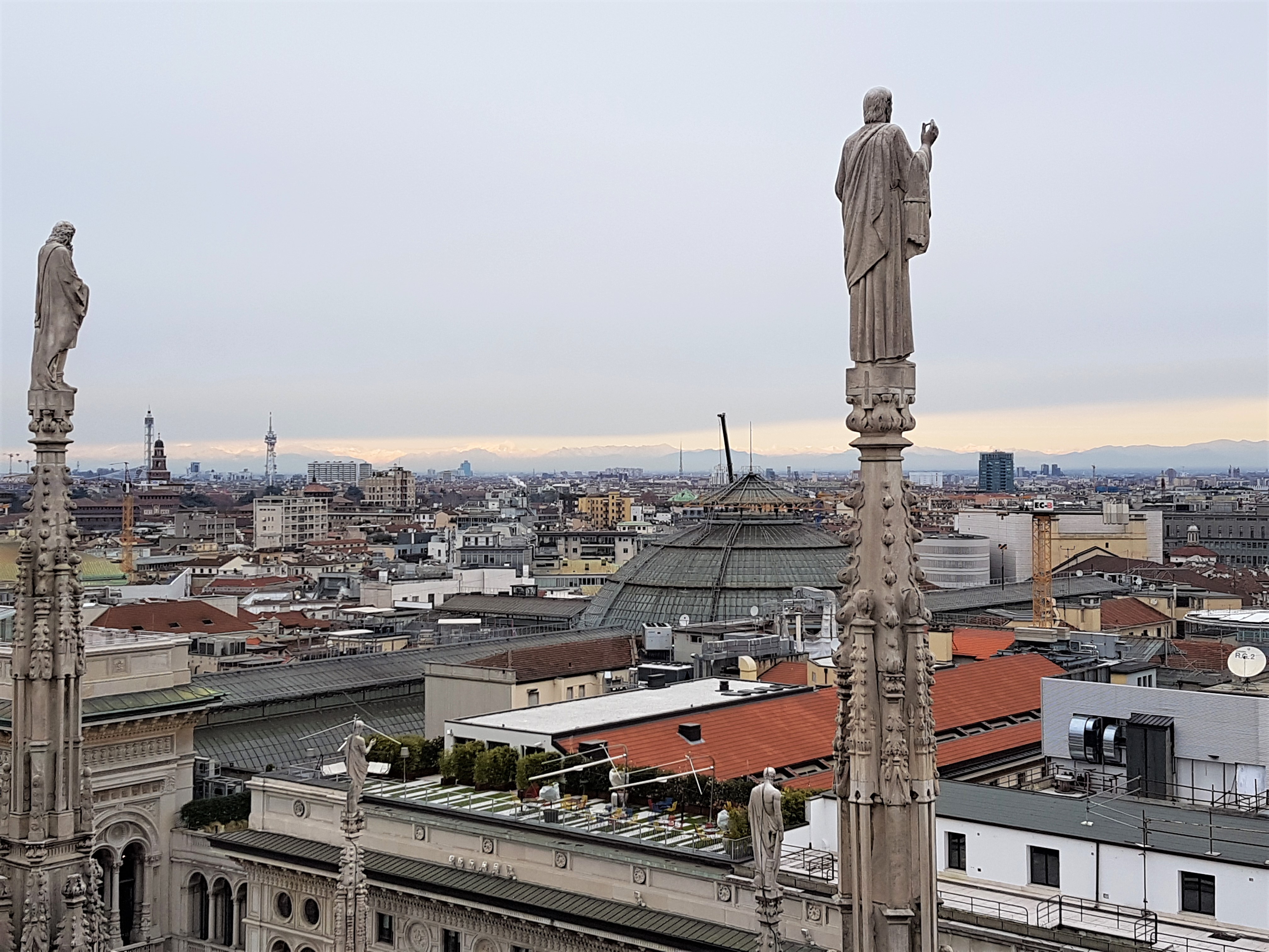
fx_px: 953
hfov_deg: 67.3
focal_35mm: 26
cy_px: 476
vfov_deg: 53.1
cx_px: 634
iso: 40
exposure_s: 1/616
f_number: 1.7
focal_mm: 4.2
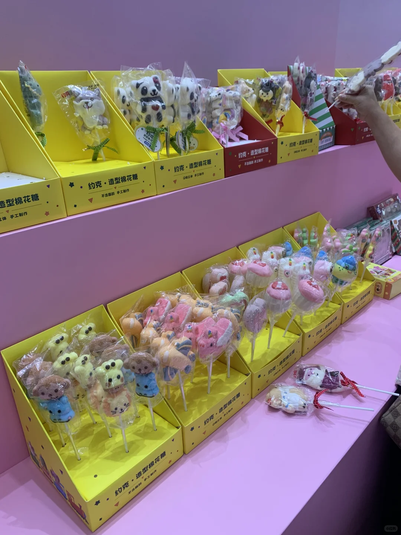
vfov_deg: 67.3
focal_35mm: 26
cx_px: 200
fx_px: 402
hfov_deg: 53.1
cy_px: 268
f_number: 1.8
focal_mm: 4.25
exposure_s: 1/120
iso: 50
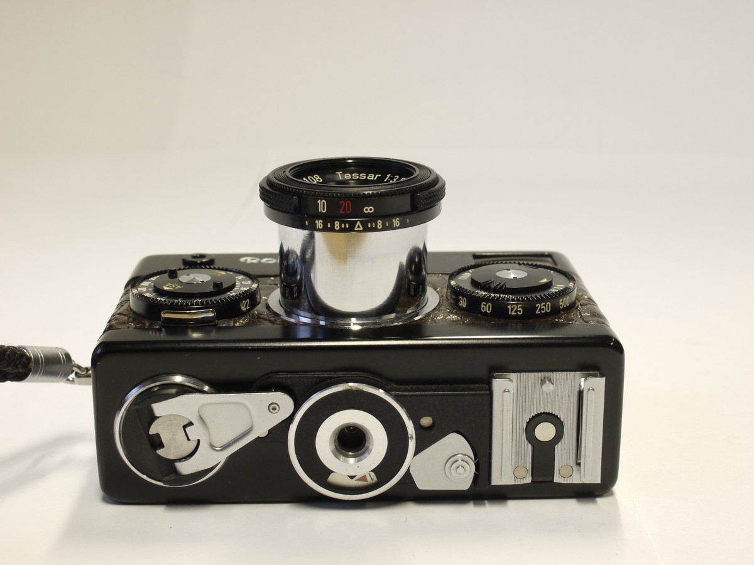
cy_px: 282
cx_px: 377
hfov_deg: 32.2
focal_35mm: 60
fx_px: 1307
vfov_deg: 24.4
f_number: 9
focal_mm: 30
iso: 400
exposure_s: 1/10
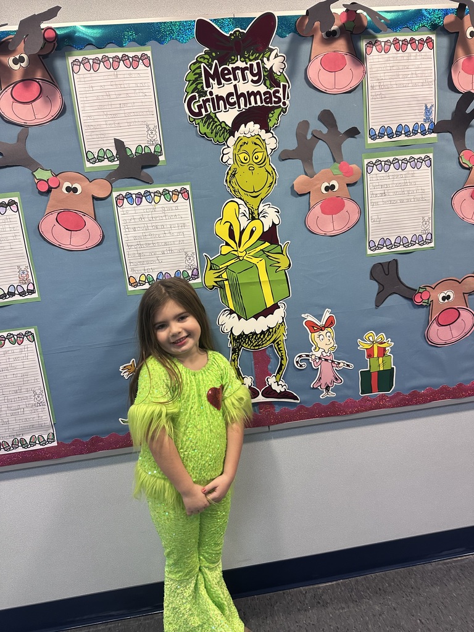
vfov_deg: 71.6
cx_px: 237
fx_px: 438
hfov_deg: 56.8
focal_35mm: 24
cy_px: 316
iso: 200
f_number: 1.78
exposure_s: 1/120
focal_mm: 6.86
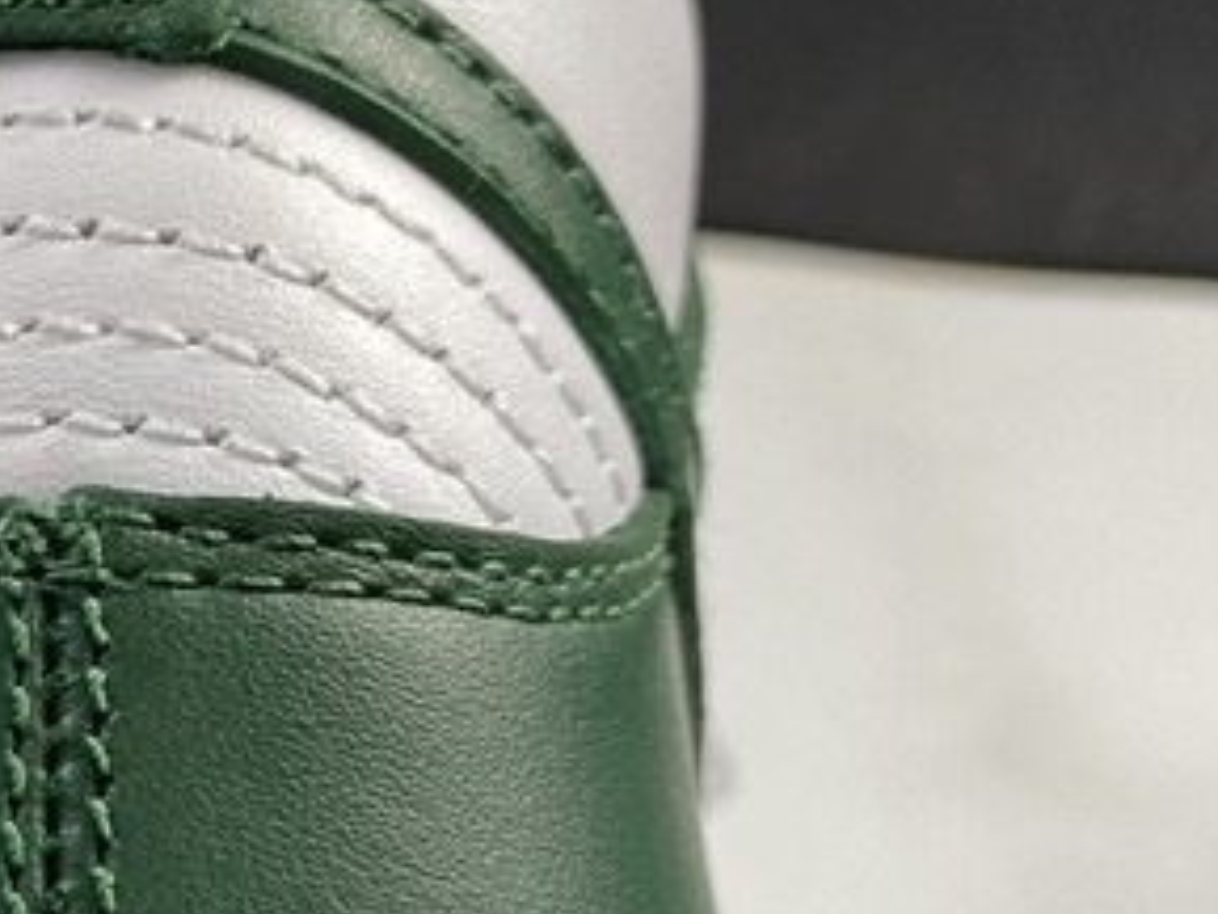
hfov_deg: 19.2
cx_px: -577
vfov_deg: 16.1
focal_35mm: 90
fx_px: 3168
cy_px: 885
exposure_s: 1/100
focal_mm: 4.25
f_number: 1.8
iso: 50
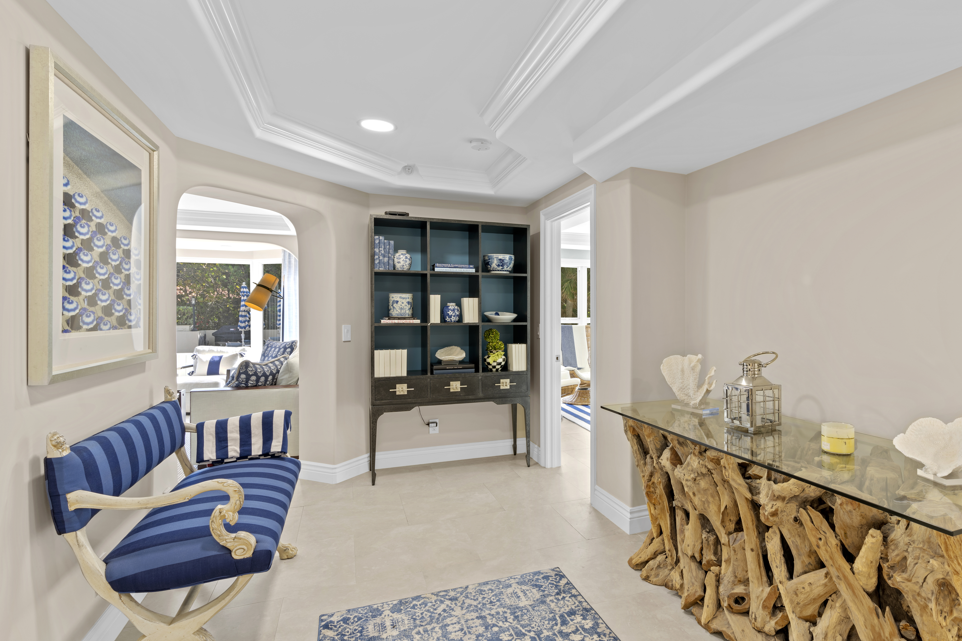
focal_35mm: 19
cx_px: 570
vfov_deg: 64.5
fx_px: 508
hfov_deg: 86.0
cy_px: 295
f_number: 9
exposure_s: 2.5
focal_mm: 16
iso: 100
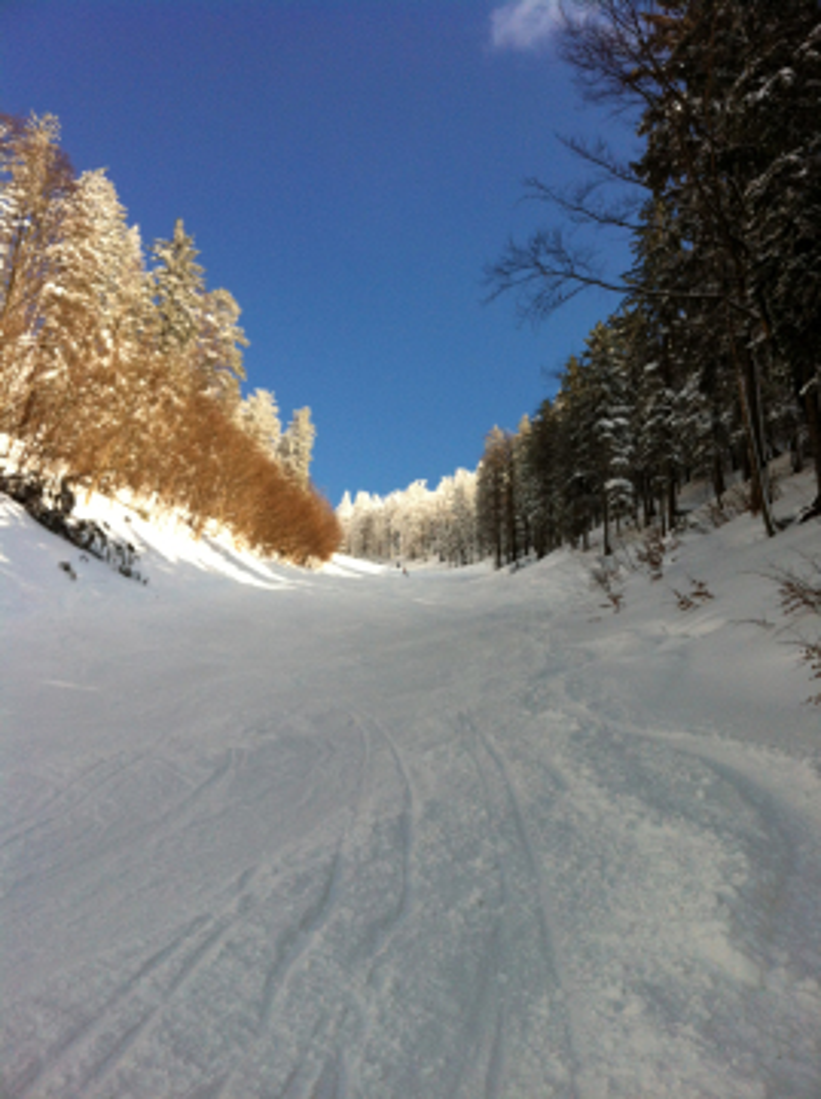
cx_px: 410
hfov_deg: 40.6
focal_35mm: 35
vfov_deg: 52.7
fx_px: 1109
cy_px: 550
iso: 80
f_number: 2.8
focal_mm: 3.85
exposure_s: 1/1257
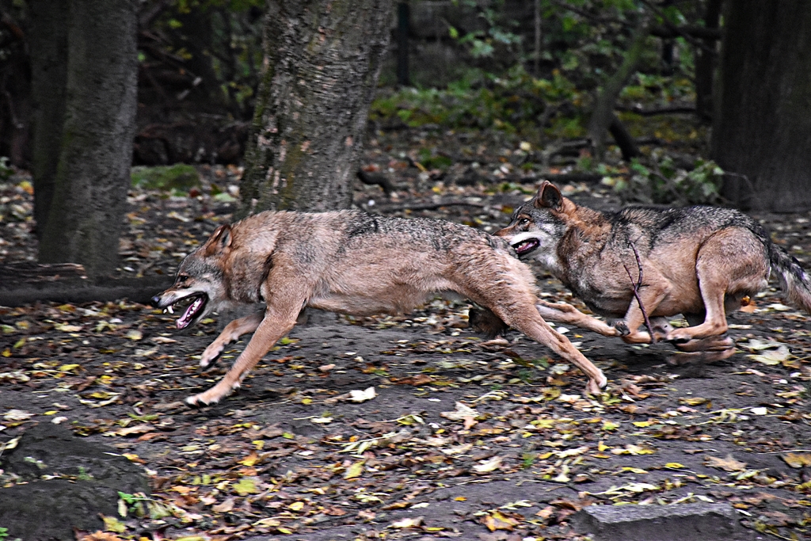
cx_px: 406
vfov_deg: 6.5
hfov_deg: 9.8
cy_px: 270
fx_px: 4731
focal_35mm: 210
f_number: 5.6
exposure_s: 1/500
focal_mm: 140
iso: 4500
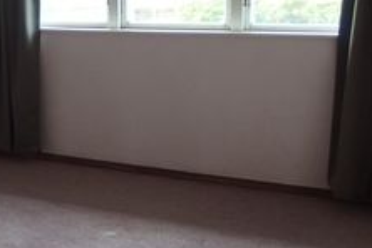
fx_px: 568
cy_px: 46
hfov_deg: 33.2
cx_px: 0
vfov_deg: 24.2
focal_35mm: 55
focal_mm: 4.7
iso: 100
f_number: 2
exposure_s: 1/80
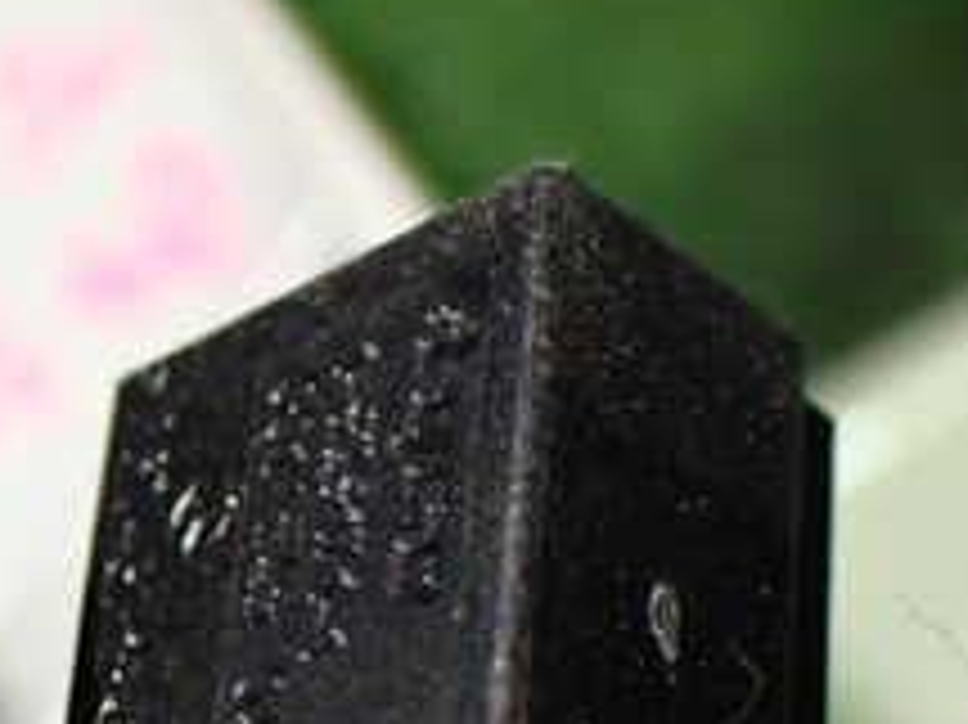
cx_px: 9
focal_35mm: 123
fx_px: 3438
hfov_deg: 15.7
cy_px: 706
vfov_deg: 11.9
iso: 800
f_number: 2.9
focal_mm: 7.84
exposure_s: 1/100
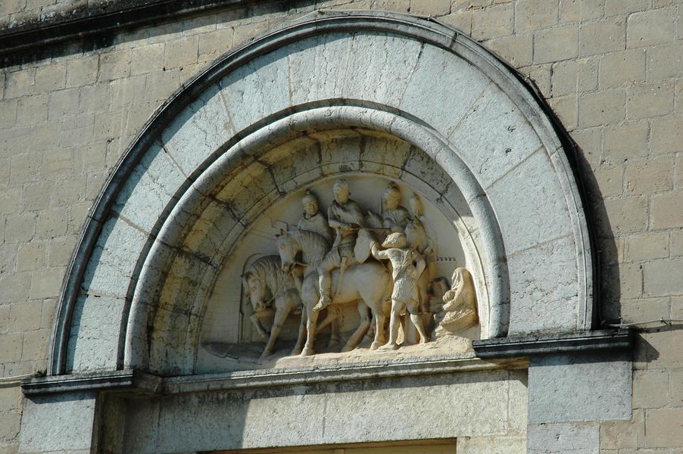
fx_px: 1991
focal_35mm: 105
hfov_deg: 19.5
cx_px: 342
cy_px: 227
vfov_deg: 13.0
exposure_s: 1/400
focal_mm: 70
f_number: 10
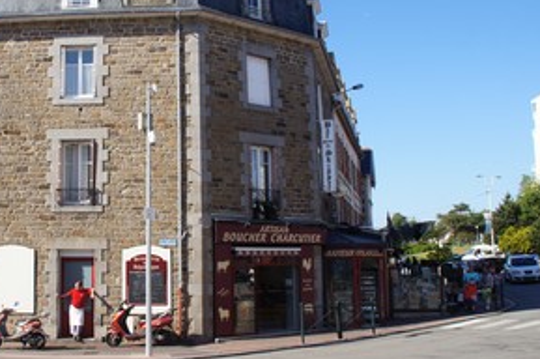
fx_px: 644
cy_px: 162
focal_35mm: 43
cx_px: 163
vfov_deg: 31.1
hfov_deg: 44.5
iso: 100
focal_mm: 18
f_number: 11
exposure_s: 1/80
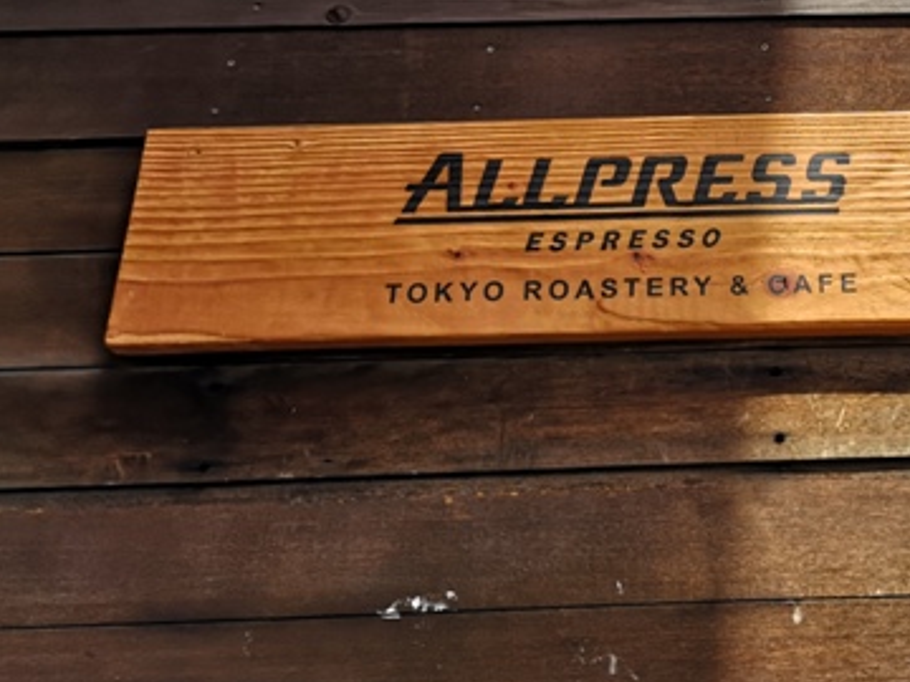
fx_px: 1577
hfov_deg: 30.8
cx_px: 806
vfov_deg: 23.4
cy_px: 3
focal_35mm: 60
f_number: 1.8
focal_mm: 3.95
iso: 50
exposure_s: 1/1776
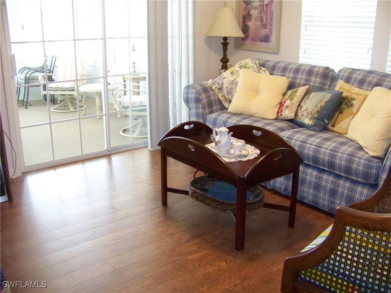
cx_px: 196
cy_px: 146
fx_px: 407
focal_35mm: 36
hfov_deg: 51.4
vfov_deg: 39.7
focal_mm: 5.85
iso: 320
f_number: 2.8
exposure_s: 1/30
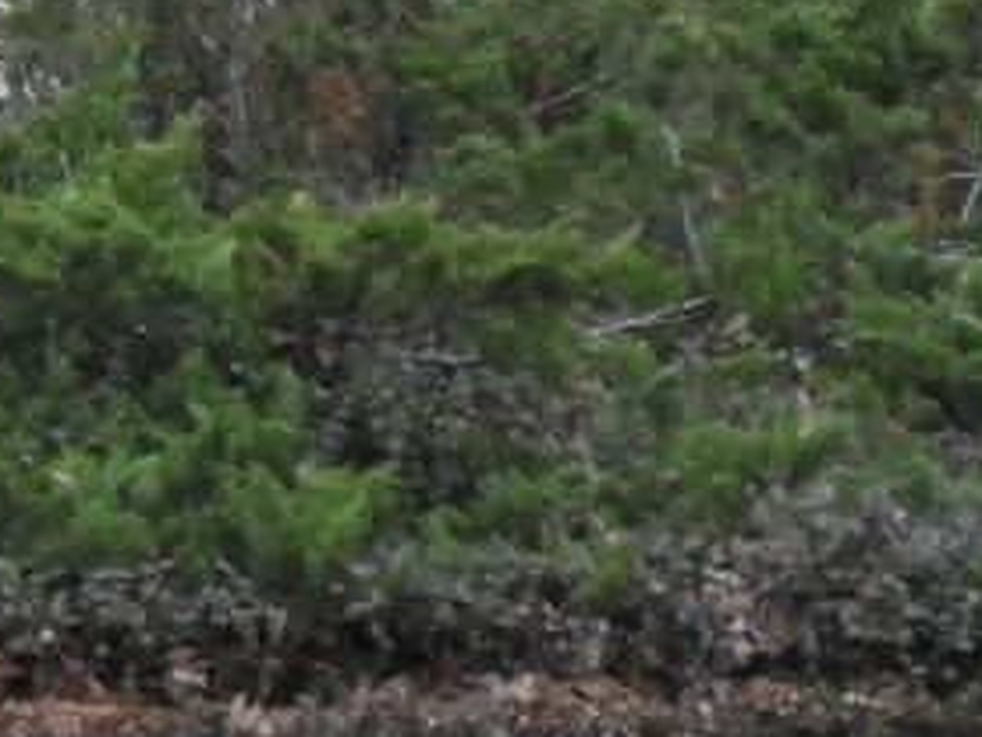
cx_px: 401
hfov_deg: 1.2
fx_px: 48616
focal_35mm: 1713
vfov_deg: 0.9
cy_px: -546
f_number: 5.5
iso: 360
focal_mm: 59.1
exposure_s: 1/125
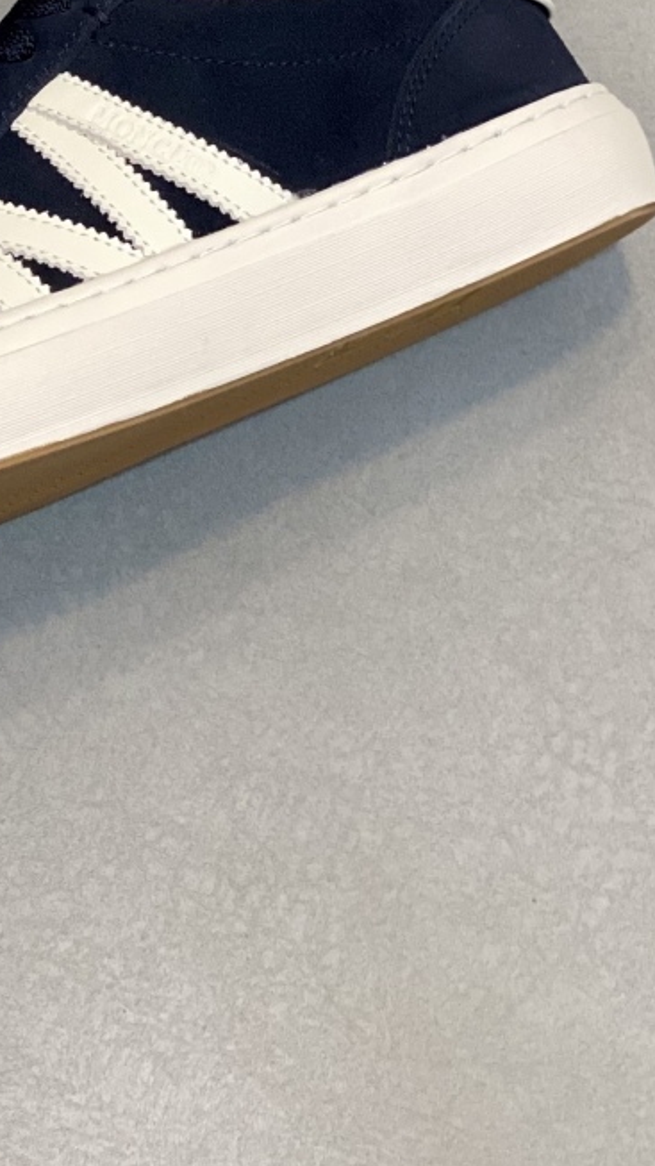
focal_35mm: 125
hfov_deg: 9.5
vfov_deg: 16.8
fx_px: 3862
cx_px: -177
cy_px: -12
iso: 160
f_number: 2
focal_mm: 6
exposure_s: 1/100
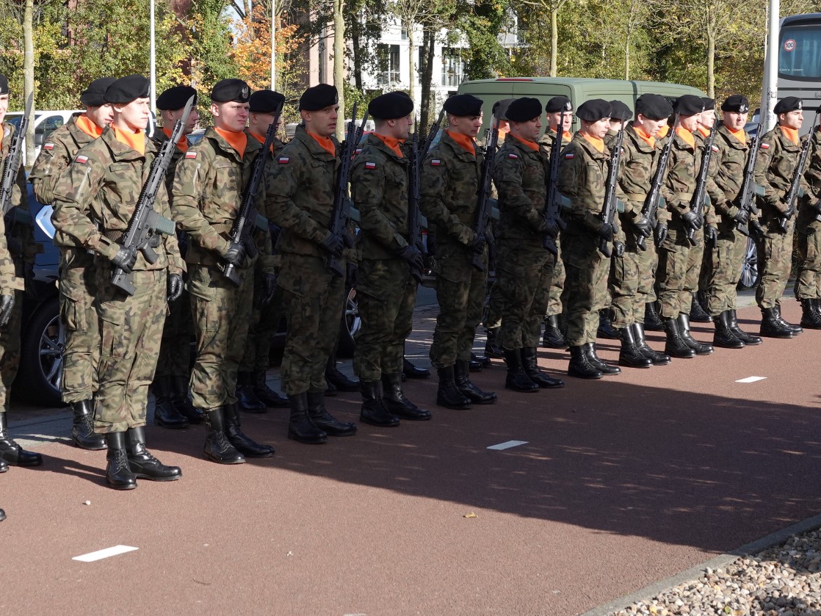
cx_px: 250
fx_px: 1850
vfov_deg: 18.9
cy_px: 254
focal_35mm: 78
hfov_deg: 24.8
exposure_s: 1/400
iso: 100
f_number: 4
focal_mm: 20.49
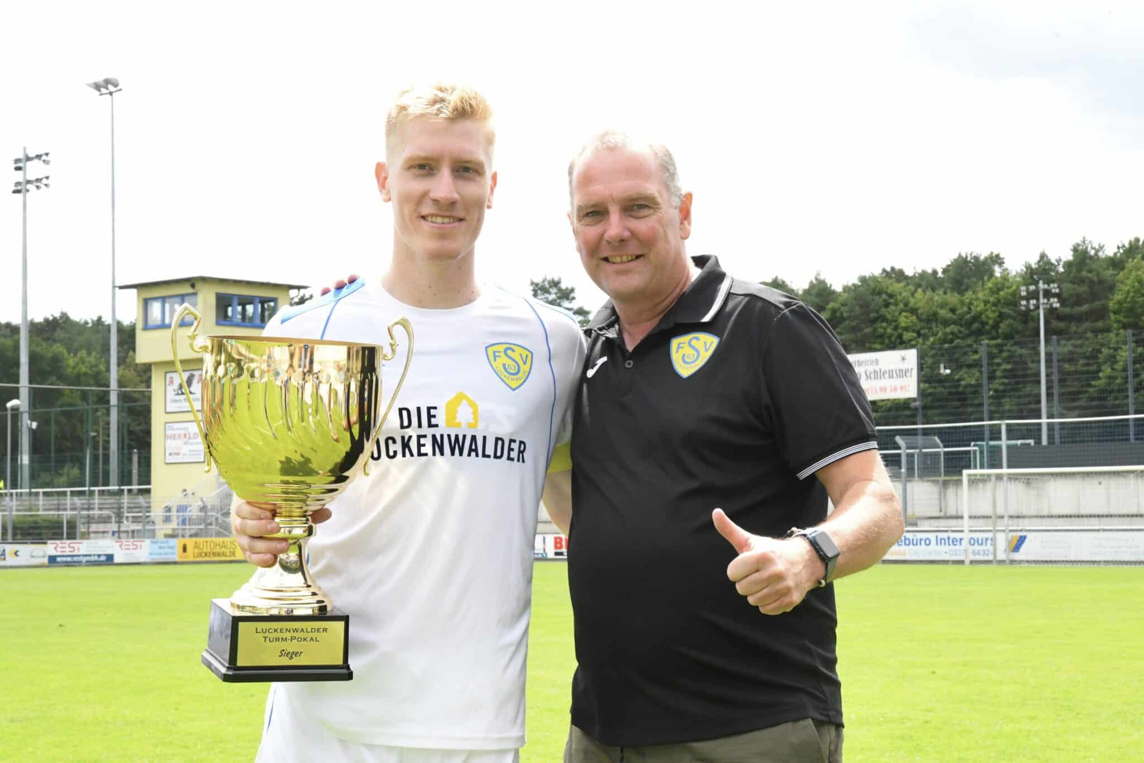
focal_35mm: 56
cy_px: 382
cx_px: 572
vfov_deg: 24.2
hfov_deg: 35.6
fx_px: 1779
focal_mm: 56
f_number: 16
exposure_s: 1/640
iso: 4000
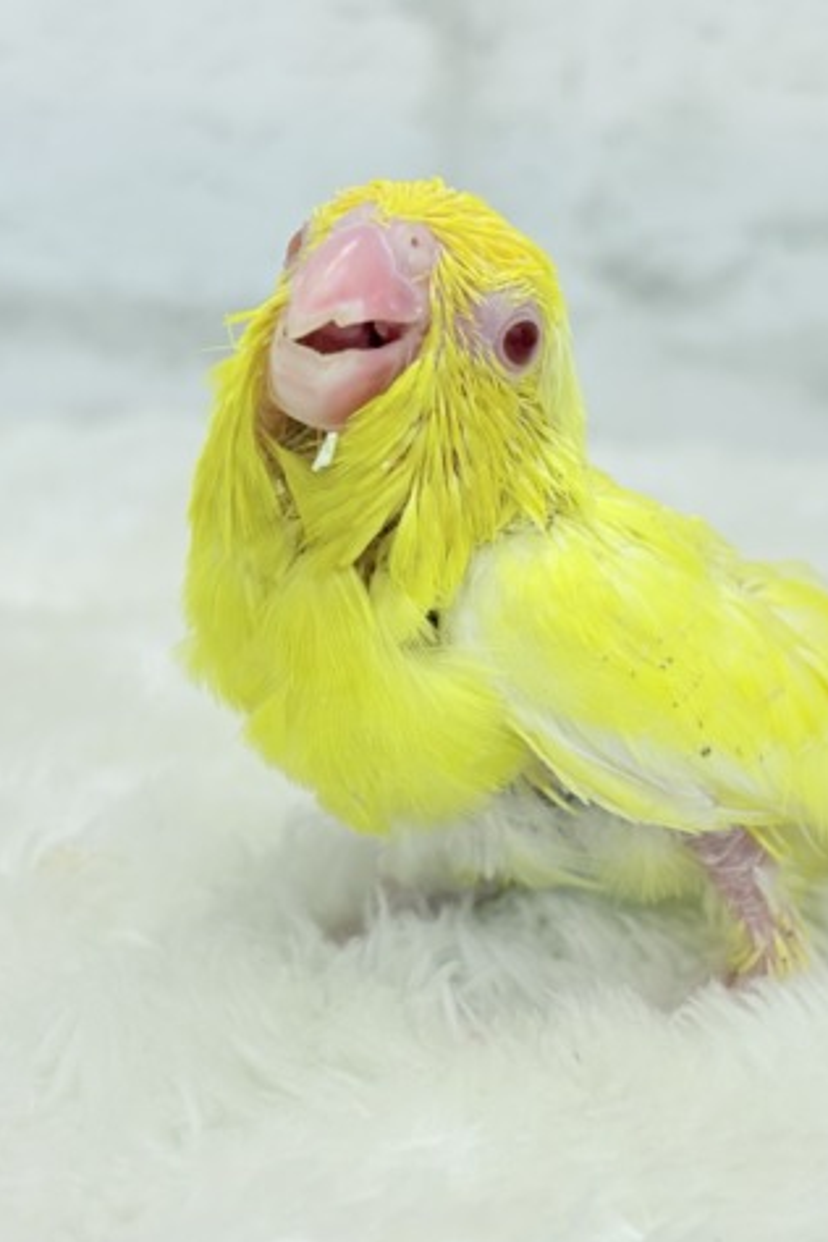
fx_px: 2518
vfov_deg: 27.7
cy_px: 626
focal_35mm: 73
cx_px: 516
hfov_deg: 18.6
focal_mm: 5.96
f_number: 1.6
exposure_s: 1/100
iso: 50
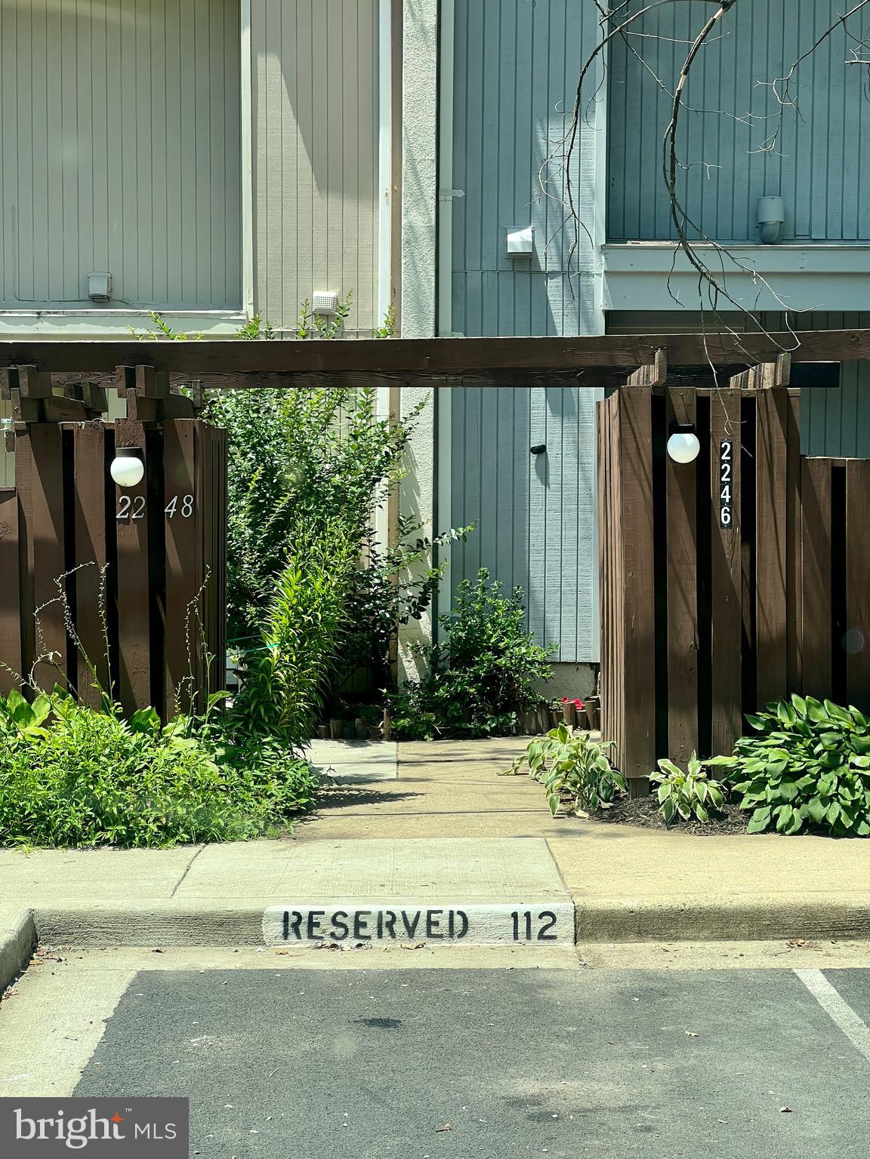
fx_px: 2580
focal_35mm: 77
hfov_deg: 19.1
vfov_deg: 25.3
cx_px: 435
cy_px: 580
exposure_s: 1/378
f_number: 2.8
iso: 32
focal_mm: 9
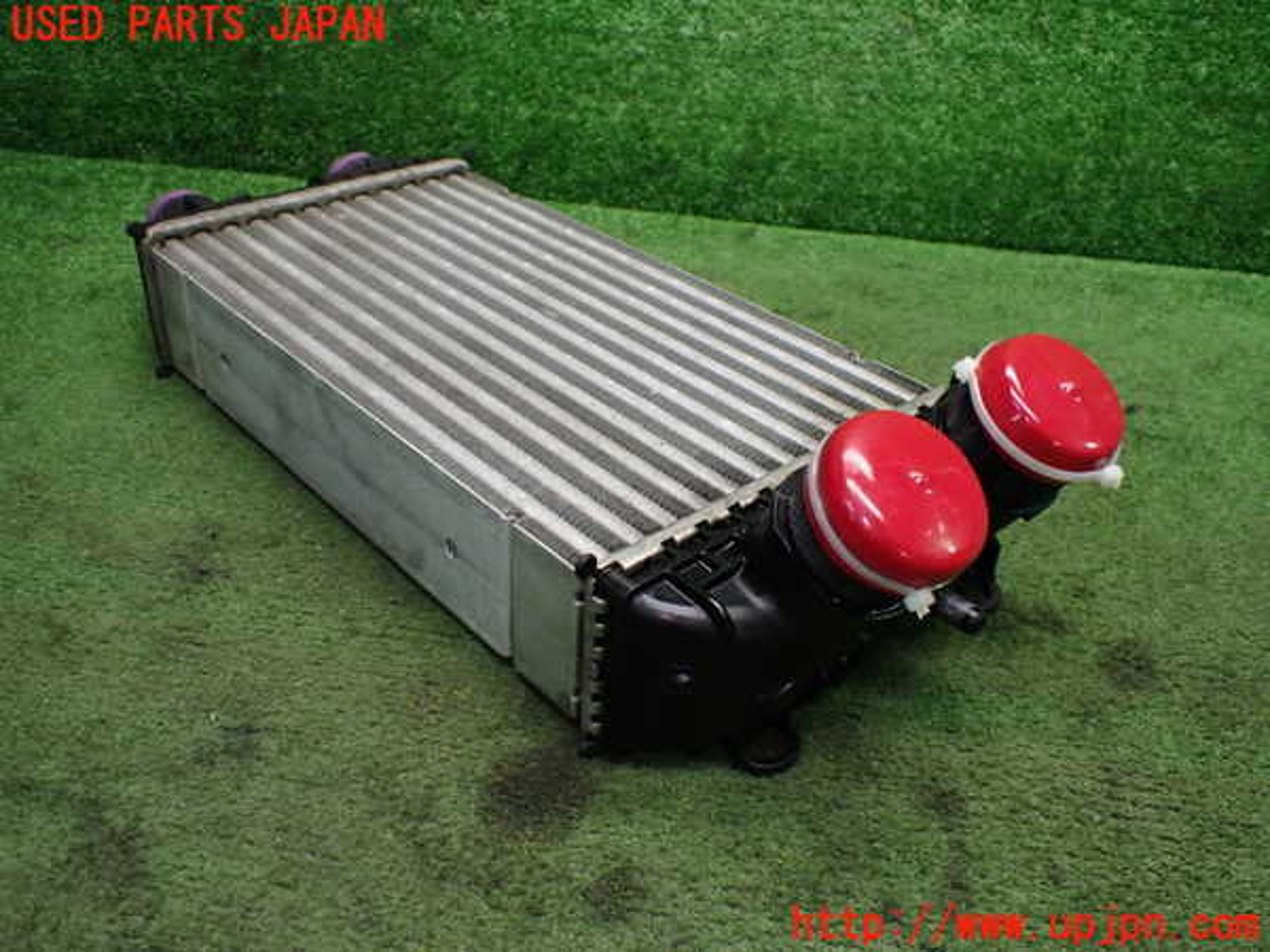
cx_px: 635
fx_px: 1101
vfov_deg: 46.8
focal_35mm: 30
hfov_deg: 60.0
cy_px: 476
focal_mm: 5.4
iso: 500
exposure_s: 1/125
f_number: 2.3
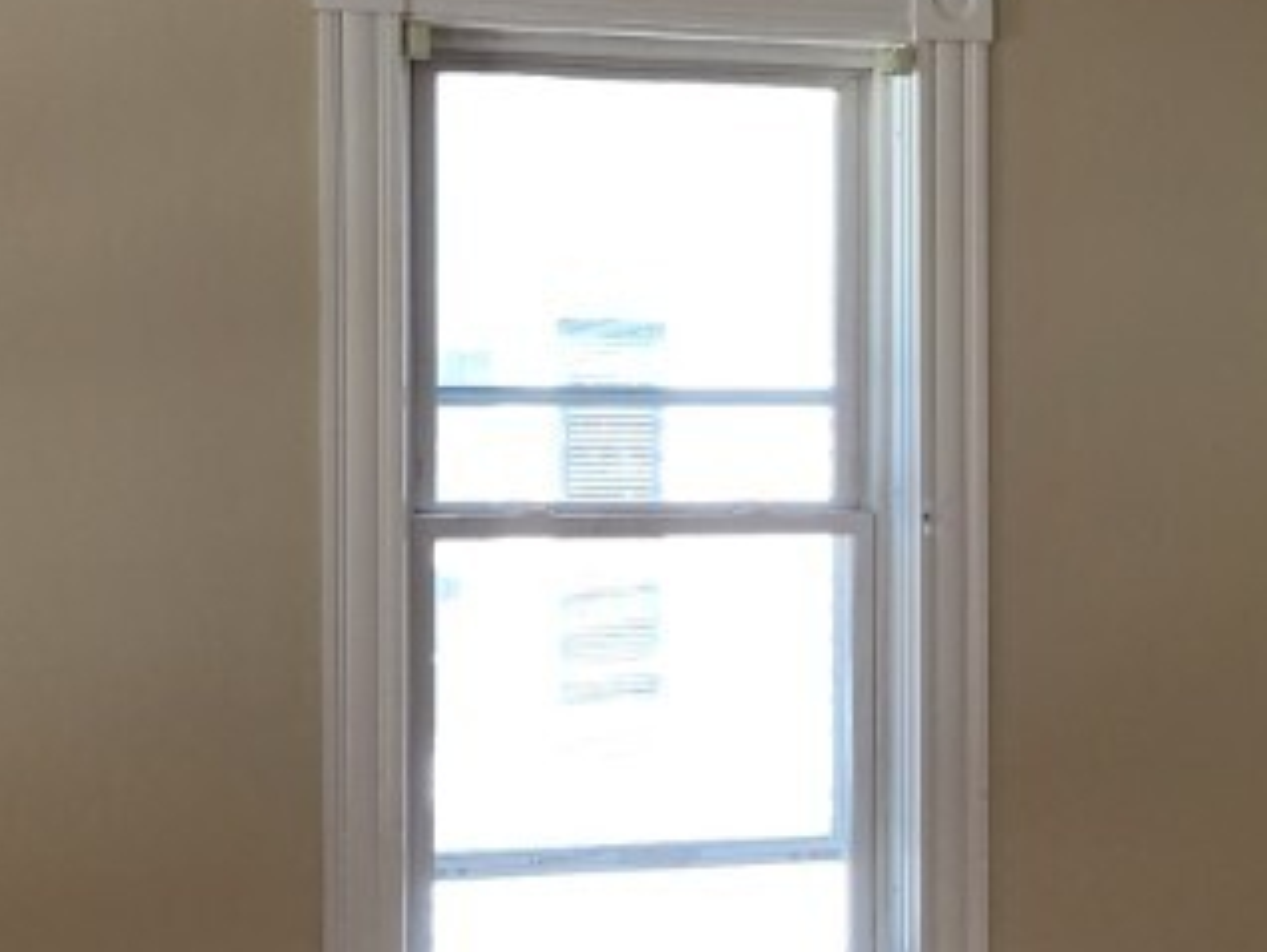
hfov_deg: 18.7
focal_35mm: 104
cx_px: 988
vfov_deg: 14.2
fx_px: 3809
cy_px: 498
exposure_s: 1/120
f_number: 1.8
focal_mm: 5.4
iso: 64
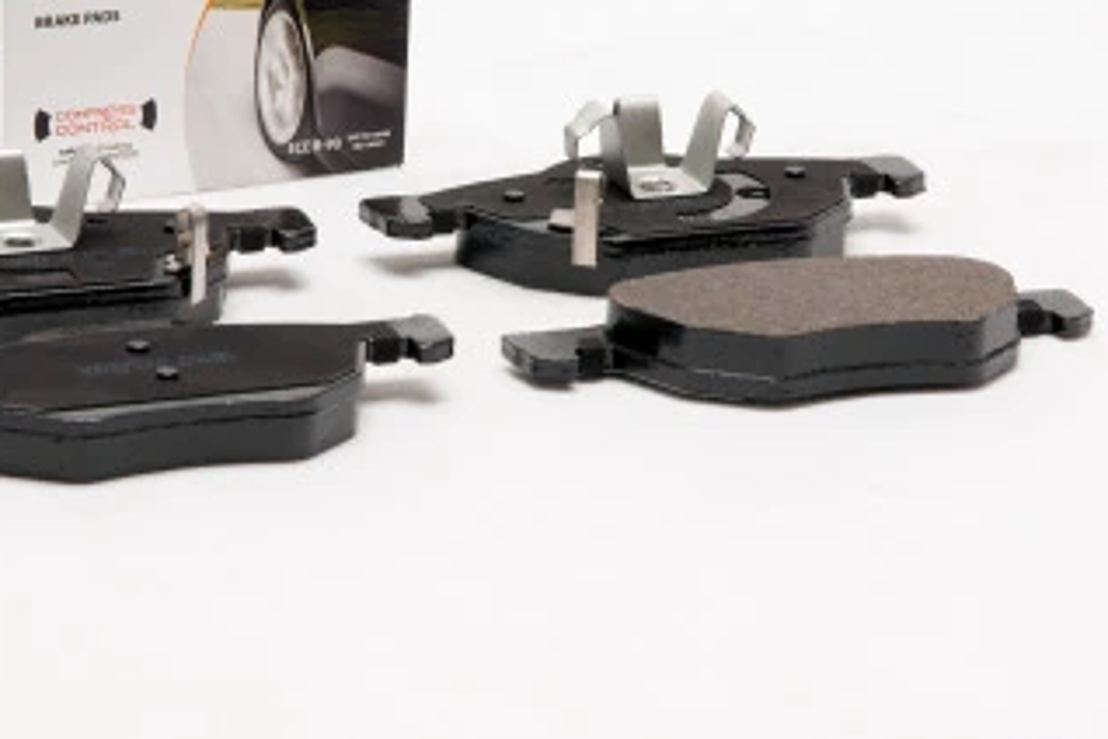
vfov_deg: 8.1
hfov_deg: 12.1
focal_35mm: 170
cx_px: 547
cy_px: 234
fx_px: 5232
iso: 100
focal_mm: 60
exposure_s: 1/200
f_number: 11
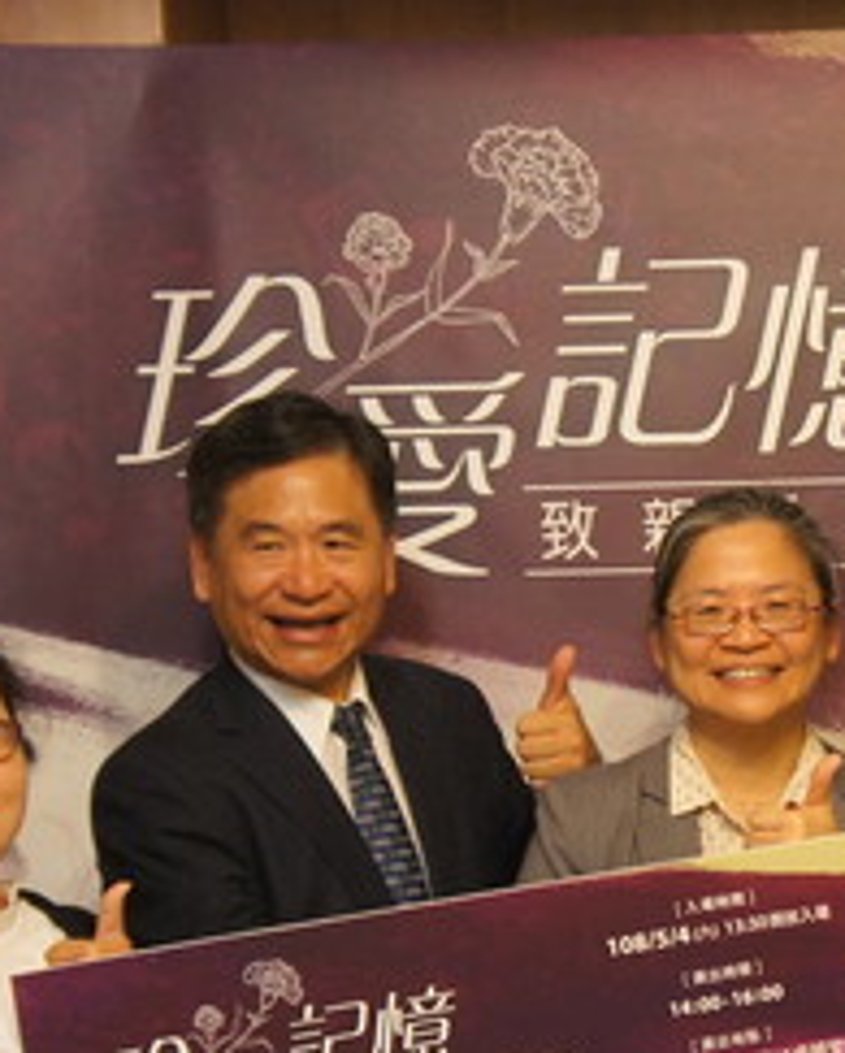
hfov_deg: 14.7
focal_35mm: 104
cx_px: 685
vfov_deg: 18.3
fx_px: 3245
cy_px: 826
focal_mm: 30
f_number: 4.5
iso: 1600
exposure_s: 1/50
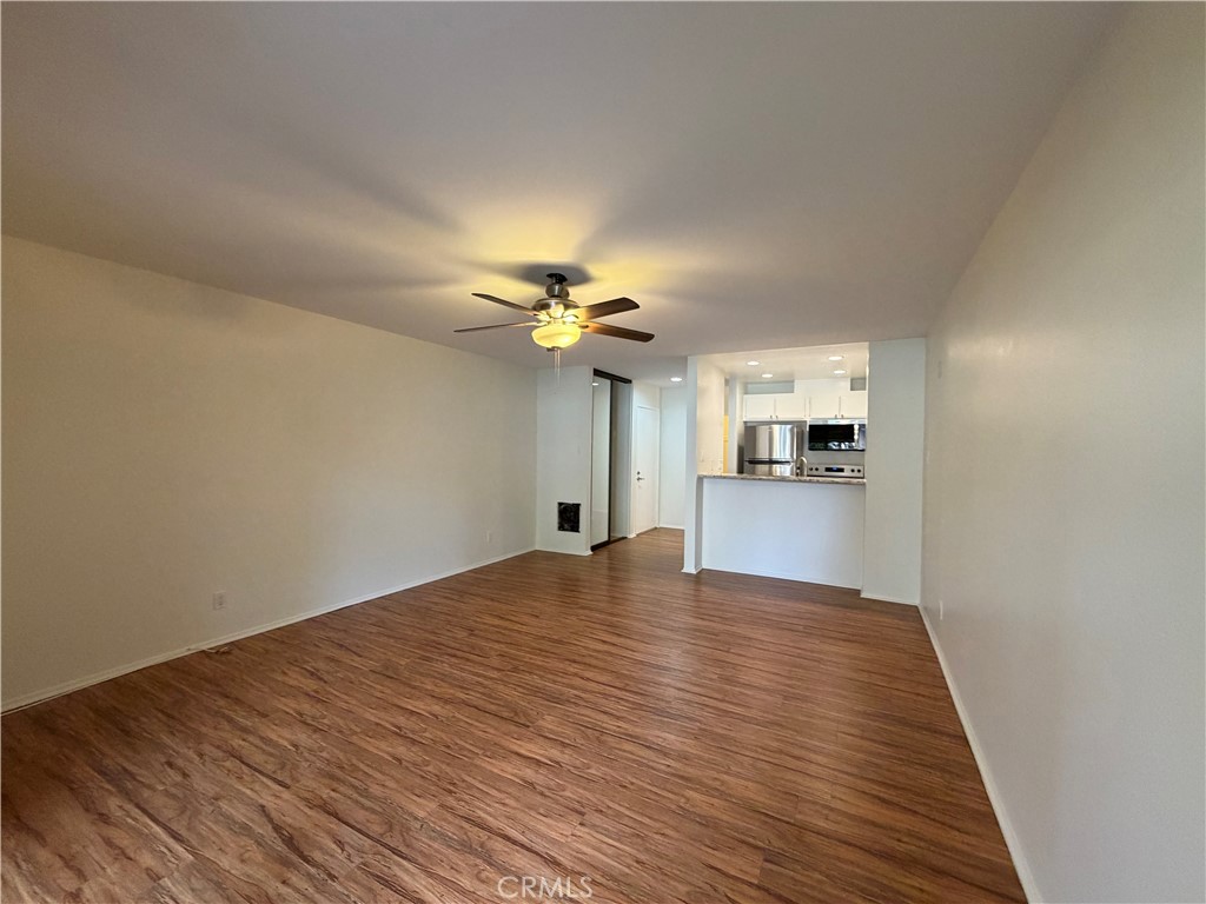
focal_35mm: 14
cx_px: 603
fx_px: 488
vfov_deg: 85.7
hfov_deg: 102.1
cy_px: 452
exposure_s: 1/60
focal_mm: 2.22
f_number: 2.2
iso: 250
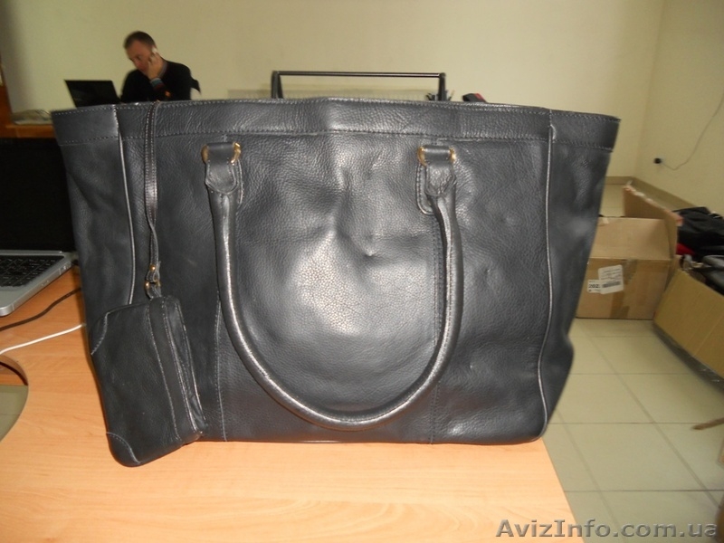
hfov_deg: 65.3
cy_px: 272
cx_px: 362
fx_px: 565
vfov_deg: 51.4
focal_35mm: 27
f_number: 3.2
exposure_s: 1/25
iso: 200
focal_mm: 4.9
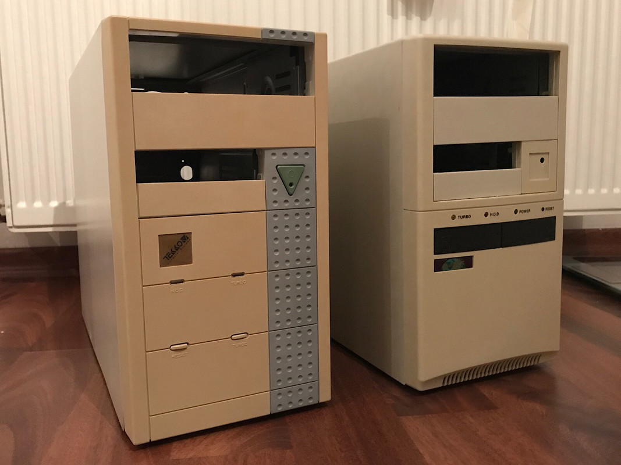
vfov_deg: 49.7
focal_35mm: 28
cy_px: 232
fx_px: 502
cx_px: 310
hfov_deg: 63.4
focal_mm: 3.99
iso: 80
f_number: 1.8
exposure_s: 1/5
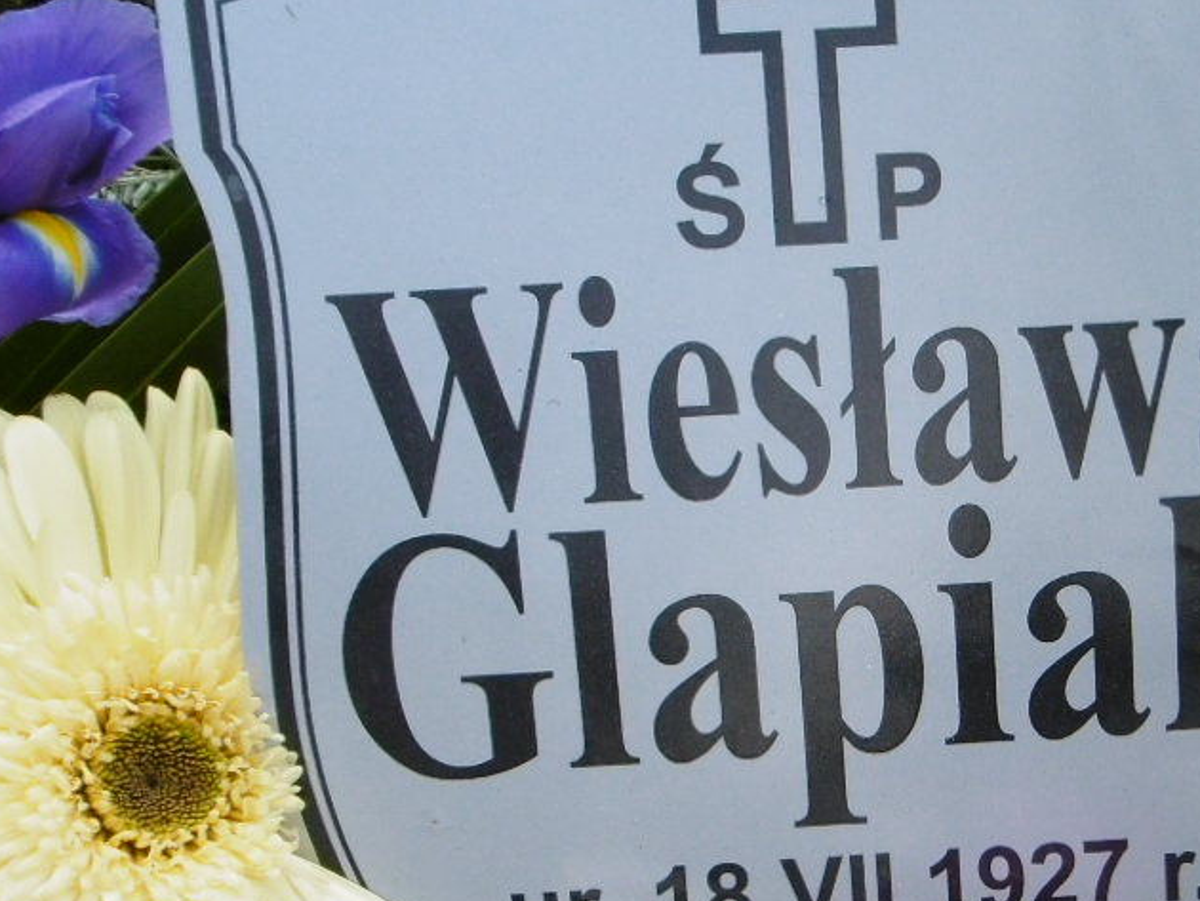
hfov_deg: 24.6
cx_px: 970
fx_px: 2705
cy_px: 636
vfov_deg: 18.8
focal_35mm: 78
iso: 100
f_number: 3.1
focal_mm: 4.3
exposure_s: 1/250
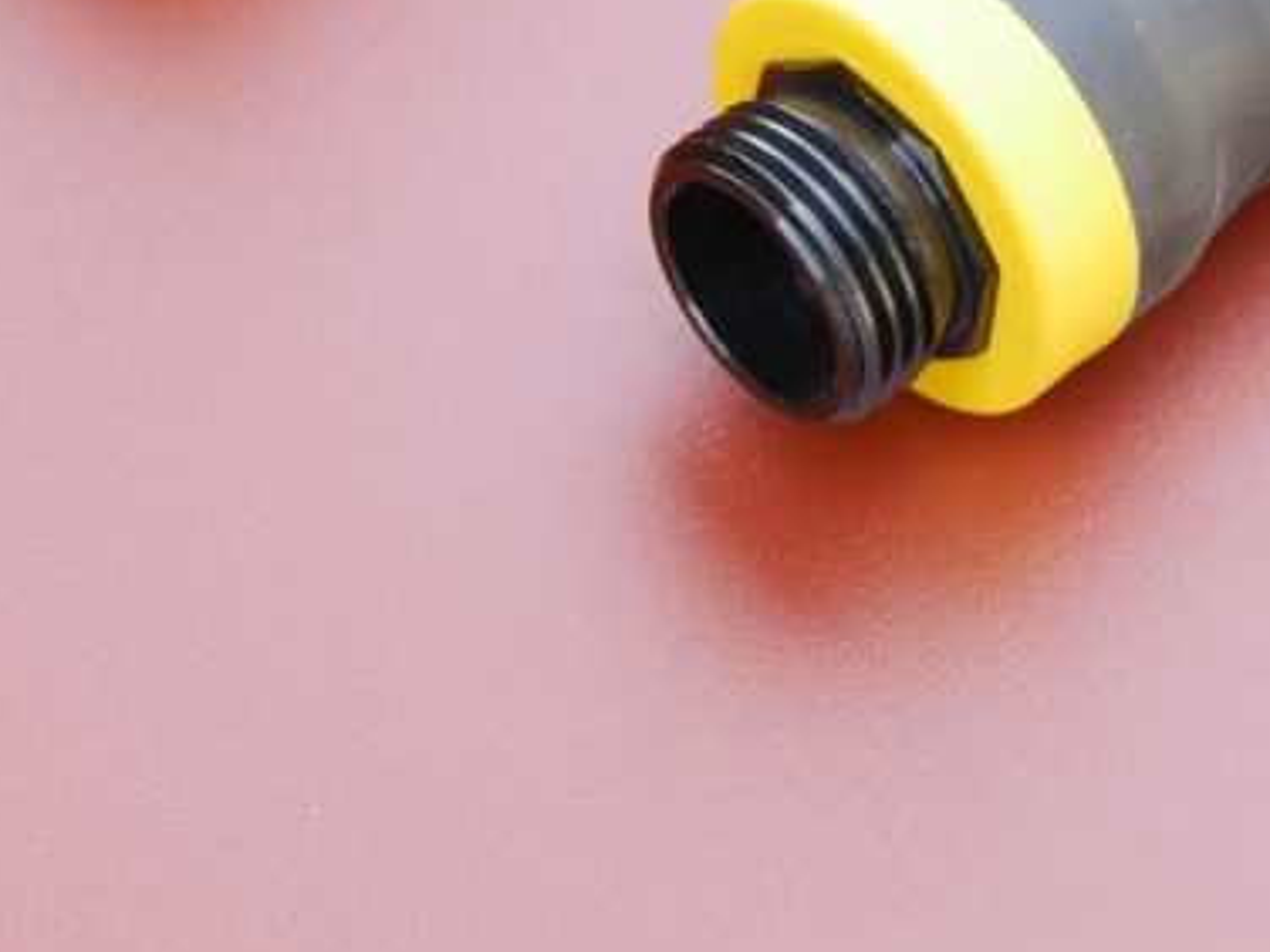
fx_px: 5430
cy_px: 307
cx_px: 986
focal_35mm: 148
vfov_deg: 10.0
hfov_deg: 13.3
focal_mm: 40
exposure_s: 1/100
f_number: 4.7
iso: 320
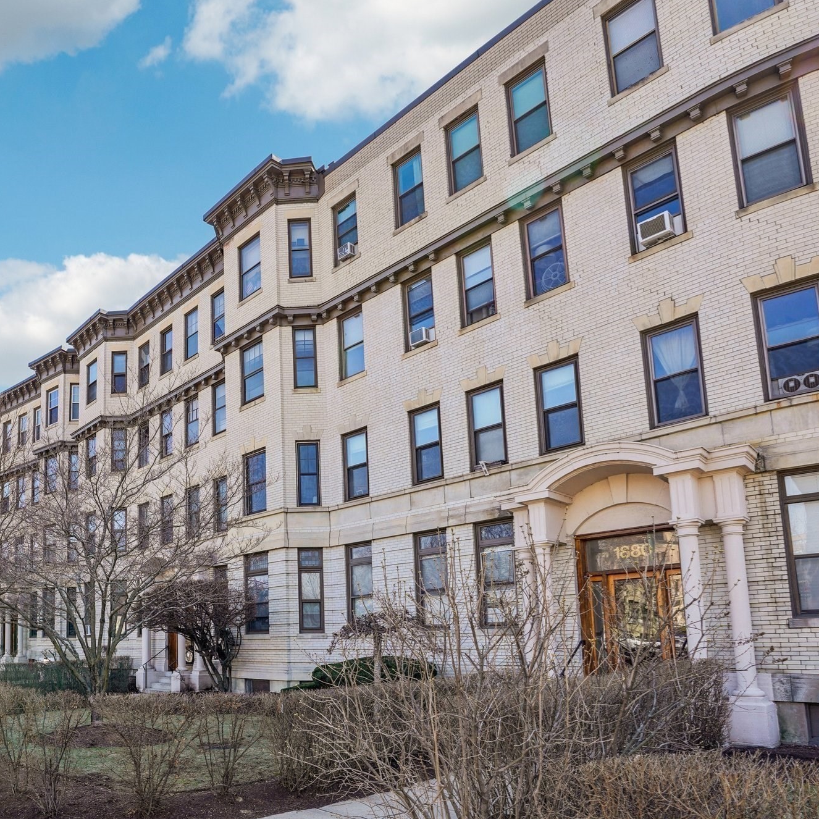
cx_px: 244
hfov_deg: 69.1
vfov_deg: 72.1
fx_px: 562
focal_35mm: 21
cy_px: 420
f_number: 8
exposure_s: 1/80
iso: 100
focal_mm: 16
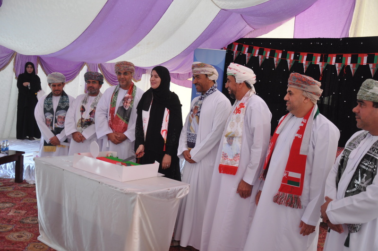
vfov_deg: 41.6
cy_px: 126
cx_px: 189
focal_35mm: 32
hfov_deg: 59.6
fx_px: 330
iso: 400
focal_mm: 21
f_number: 5.6
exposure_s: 1/125
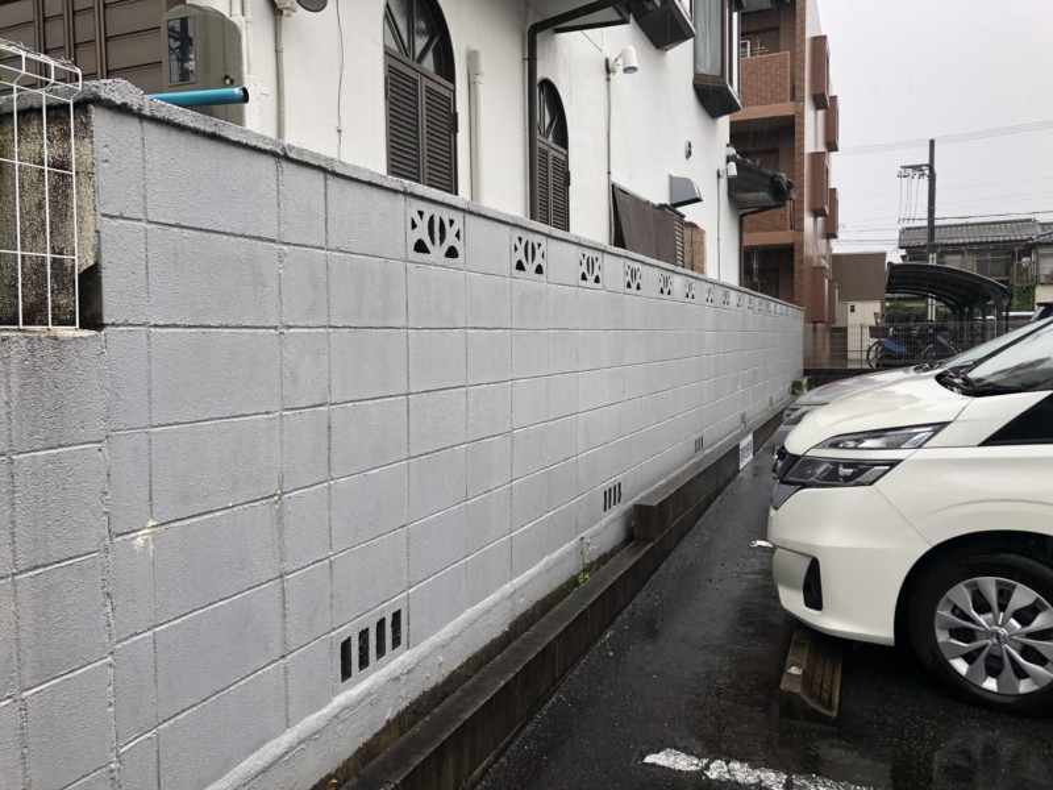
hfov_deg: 63.4
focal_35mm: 28
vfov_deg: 49.7
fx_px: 852
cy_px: 395
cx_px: 526
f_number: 1.8
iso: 20
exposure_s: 1/167
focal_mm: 3.99
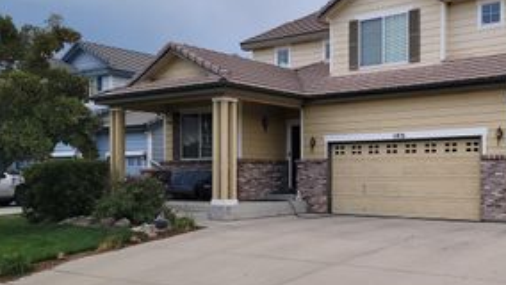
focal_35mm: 46
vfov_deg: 25.9
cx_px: 372
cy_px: 183
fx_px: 617
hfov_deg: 43.3
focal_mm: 6.7
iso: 16
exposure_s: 1/278
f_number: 1.8
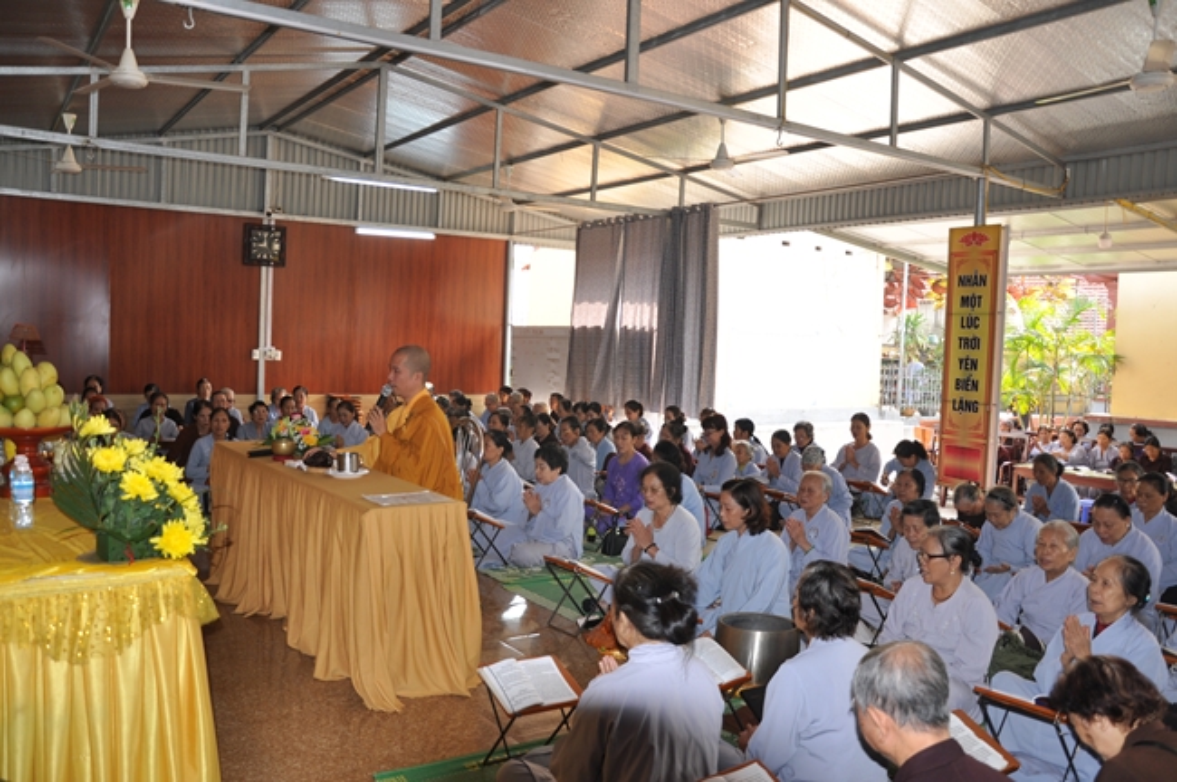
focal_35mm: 27
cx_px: 588
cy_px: 391
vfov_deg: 47.8
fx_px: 882
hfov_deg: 67.4
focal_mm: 18
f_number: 3.5
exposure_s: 1/100
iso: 200
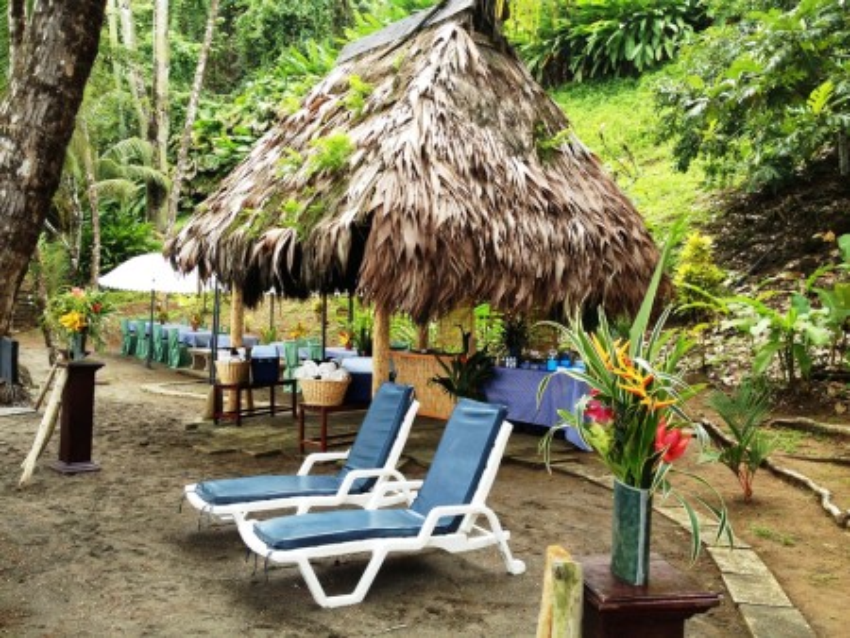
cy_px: 319
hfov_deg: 52.6
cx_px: 425
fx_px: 860
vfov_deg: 40.7
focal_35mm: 35
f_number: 2.4
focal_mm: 4.28
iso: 50
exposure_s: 1/181
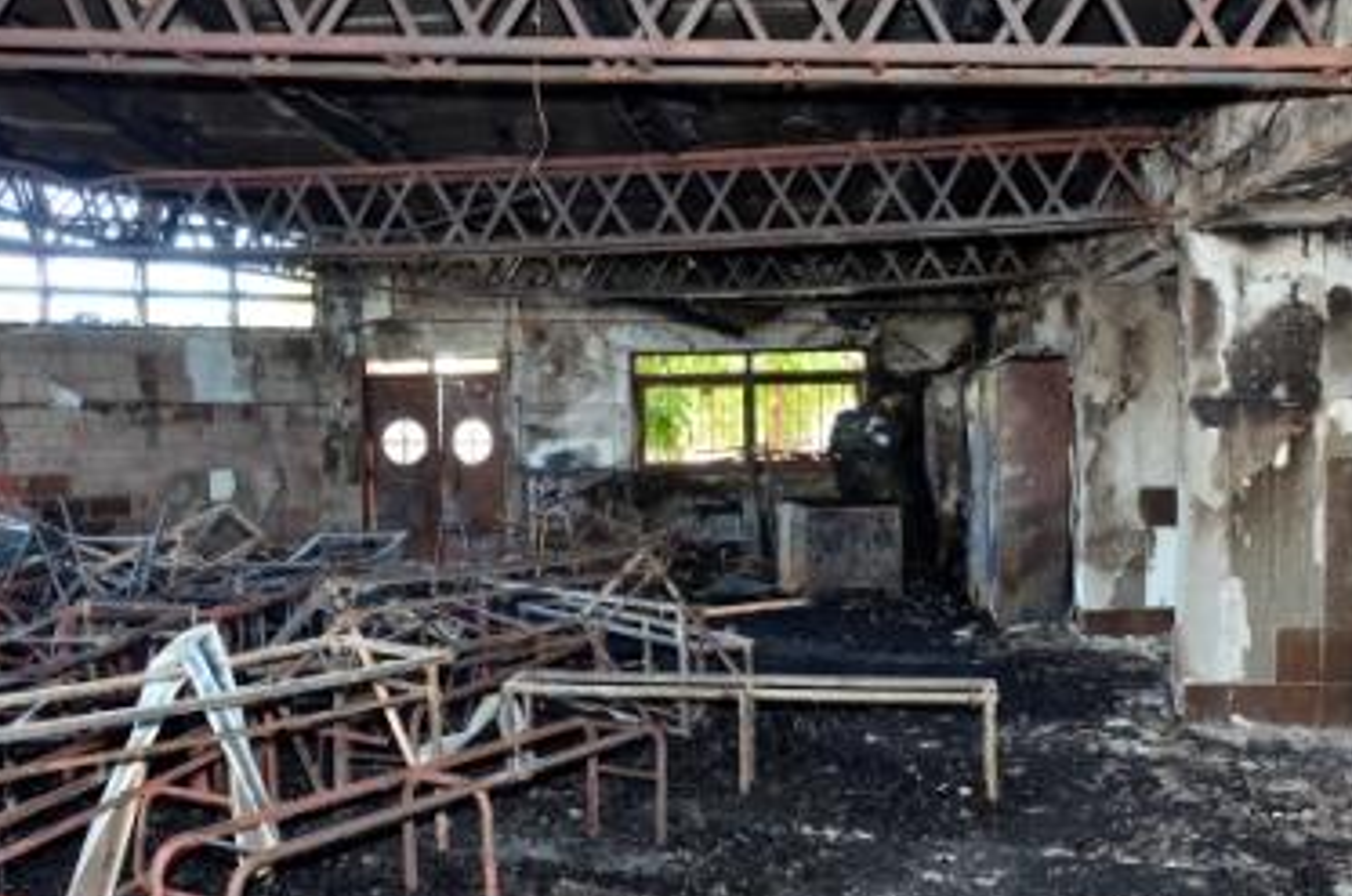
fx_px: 1349
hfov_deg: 53.2
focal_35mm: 36
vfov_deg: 36.7
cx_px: 667
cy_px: 506
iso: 800
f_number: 5
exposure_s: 1/50
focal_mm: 20
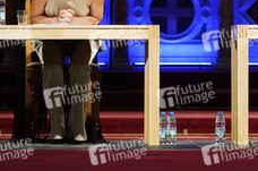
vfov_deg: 2.5
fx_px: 3969
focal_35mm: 555
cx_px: 201
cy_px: 10
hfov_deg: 3.7
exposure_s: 1/200
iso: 6400
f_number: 5.6
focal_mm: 280
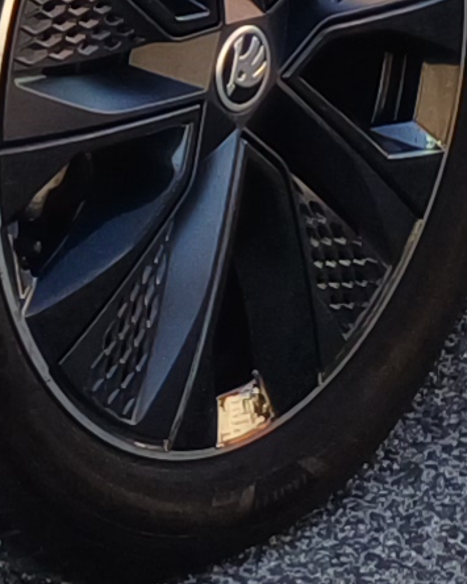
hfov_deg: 6.8
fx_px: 3802
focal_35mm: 220
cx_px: -539
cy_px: -1127
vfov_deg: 7.7
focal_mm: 4.65
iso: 50
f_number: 1.8
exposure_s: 1/447
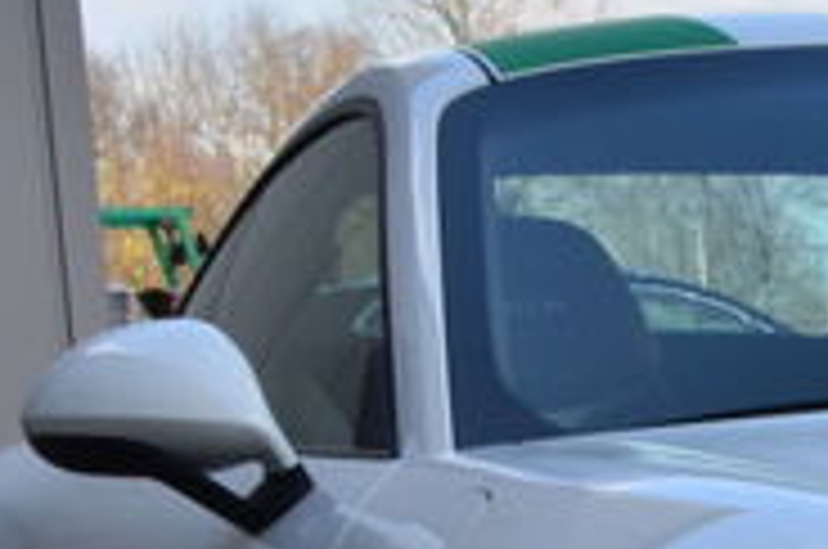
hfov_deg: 12.5
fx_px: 3444
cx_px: 1494
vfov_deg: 8.7
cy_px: 1012
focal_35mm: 150
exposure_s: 1/100
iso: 200
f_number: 11
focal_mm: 24
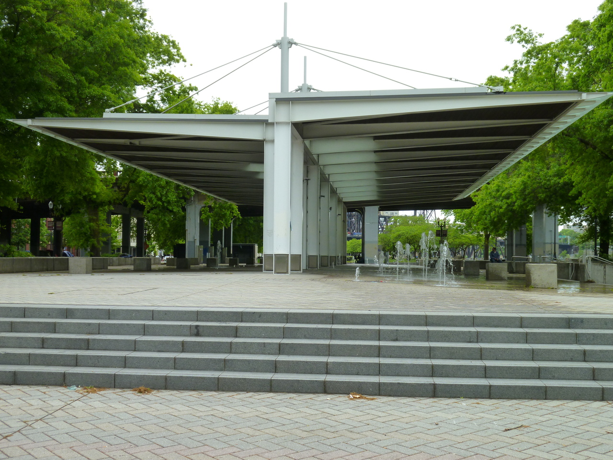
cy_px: 230
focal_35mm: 40
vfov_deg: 36.0
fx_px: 708
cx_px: 306
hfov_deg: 46.8
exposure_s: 1/160
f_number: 4
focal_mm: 7.2
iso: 125
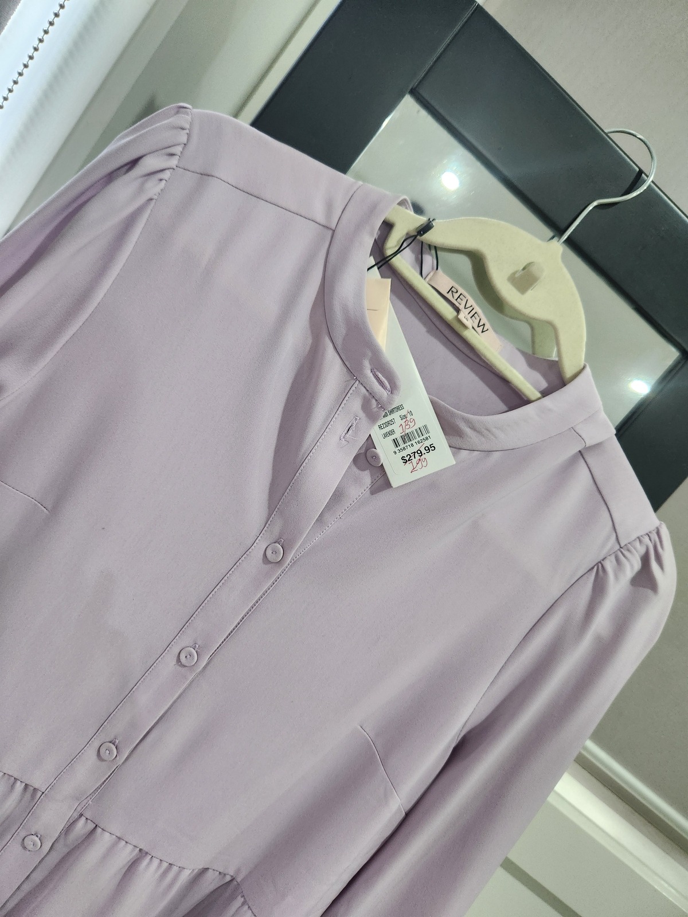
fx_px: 610
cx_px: 344
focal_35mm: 23
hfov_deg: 58.9
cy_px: 458
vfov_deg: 73.9
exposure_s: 1/100
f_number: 1.8
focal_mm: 5.4
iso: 400
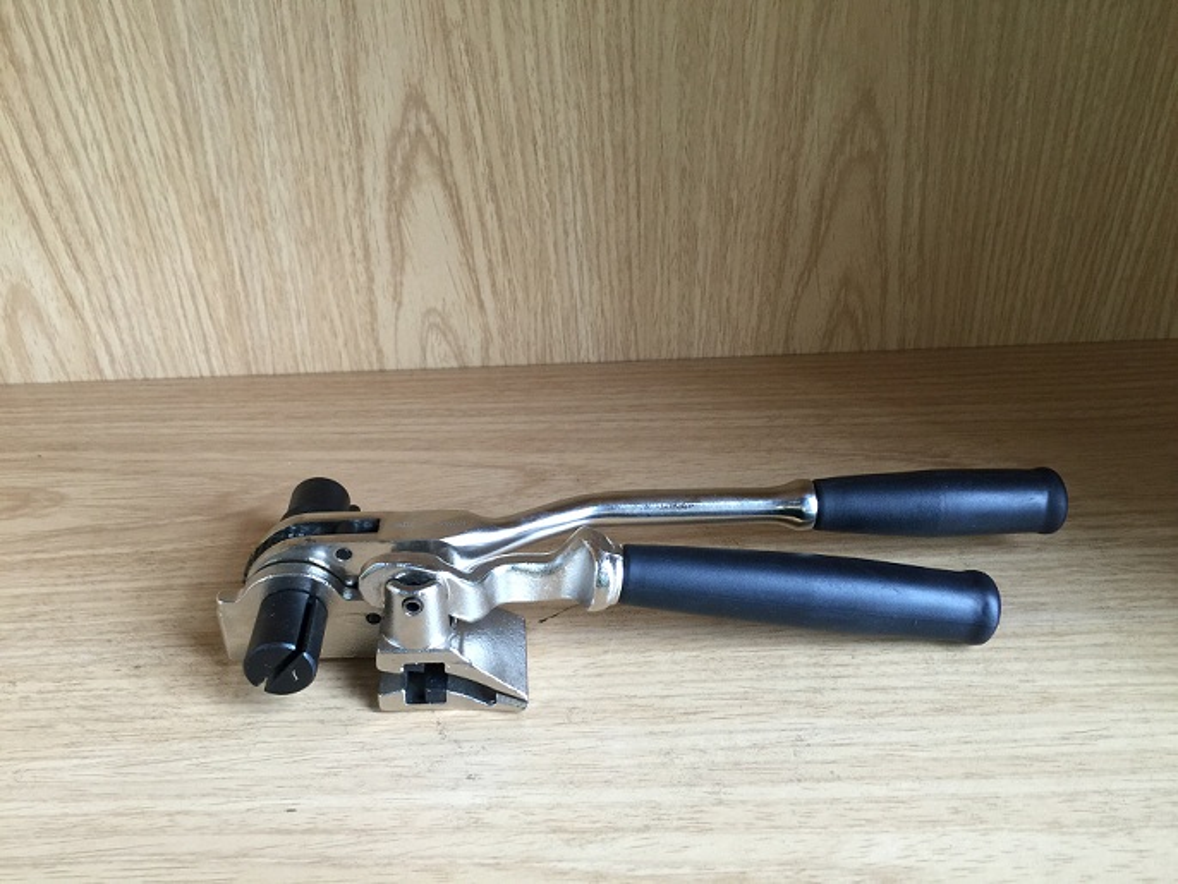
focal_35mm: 29
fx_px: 987
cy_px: 442
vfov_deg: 48.3
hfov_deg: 61.6
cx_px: 589
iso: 50
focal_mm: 4.15
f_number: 2.2
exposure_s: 1/15
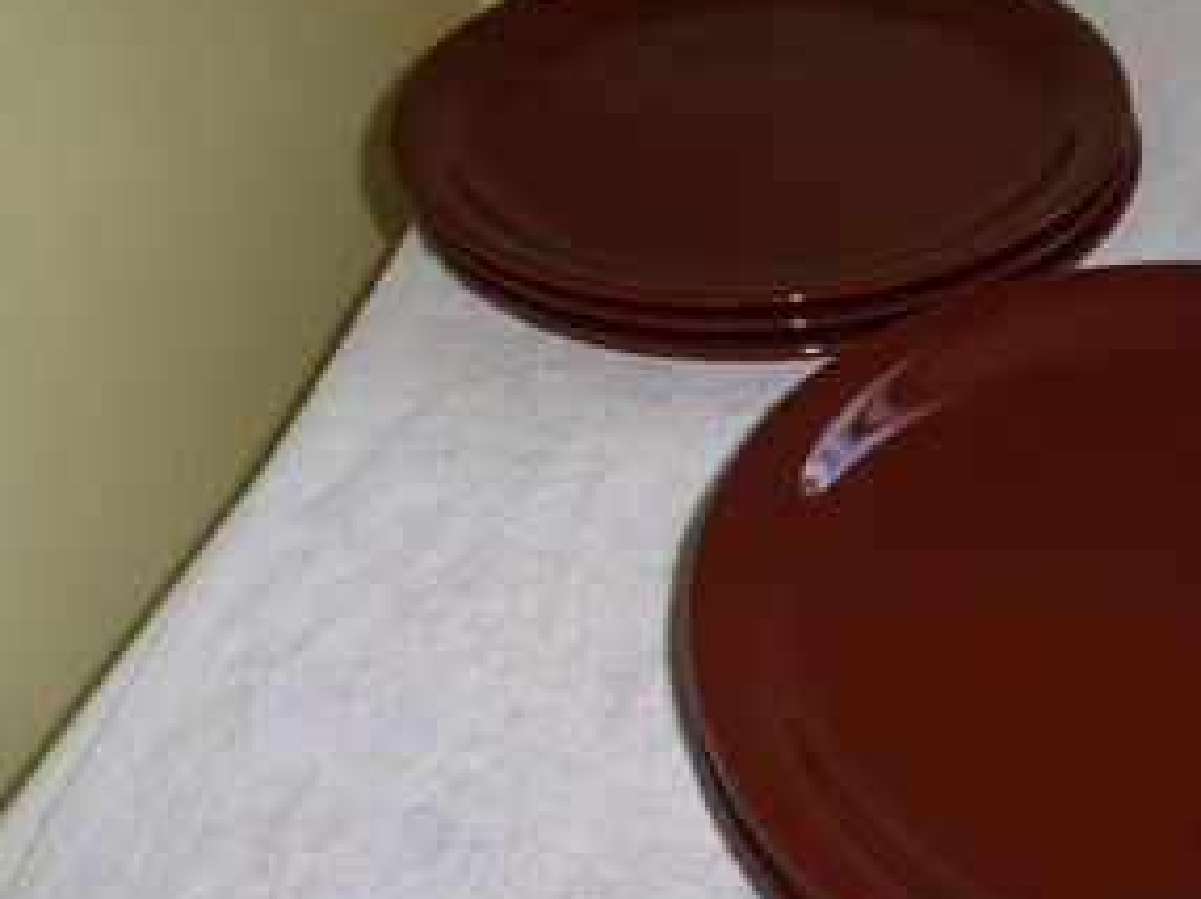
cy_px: 433
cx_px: 907
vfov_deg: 30.8
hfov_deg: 39.3
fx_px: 1629
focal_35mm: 47
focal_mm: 5.1
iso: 200
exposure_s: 1/34
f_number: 3.9
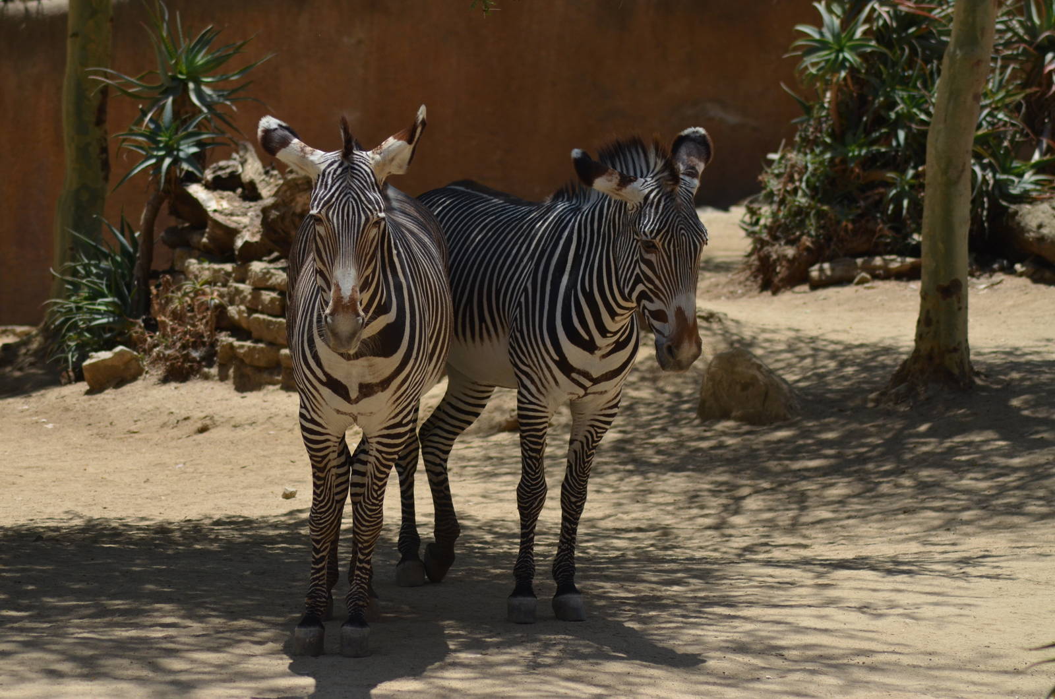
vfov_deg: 4.9
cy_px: 350
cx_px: 528
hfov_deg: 7.4
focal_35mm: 278
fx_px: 8116
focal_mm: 185
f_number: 5.6
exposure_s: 1/2000
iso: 400
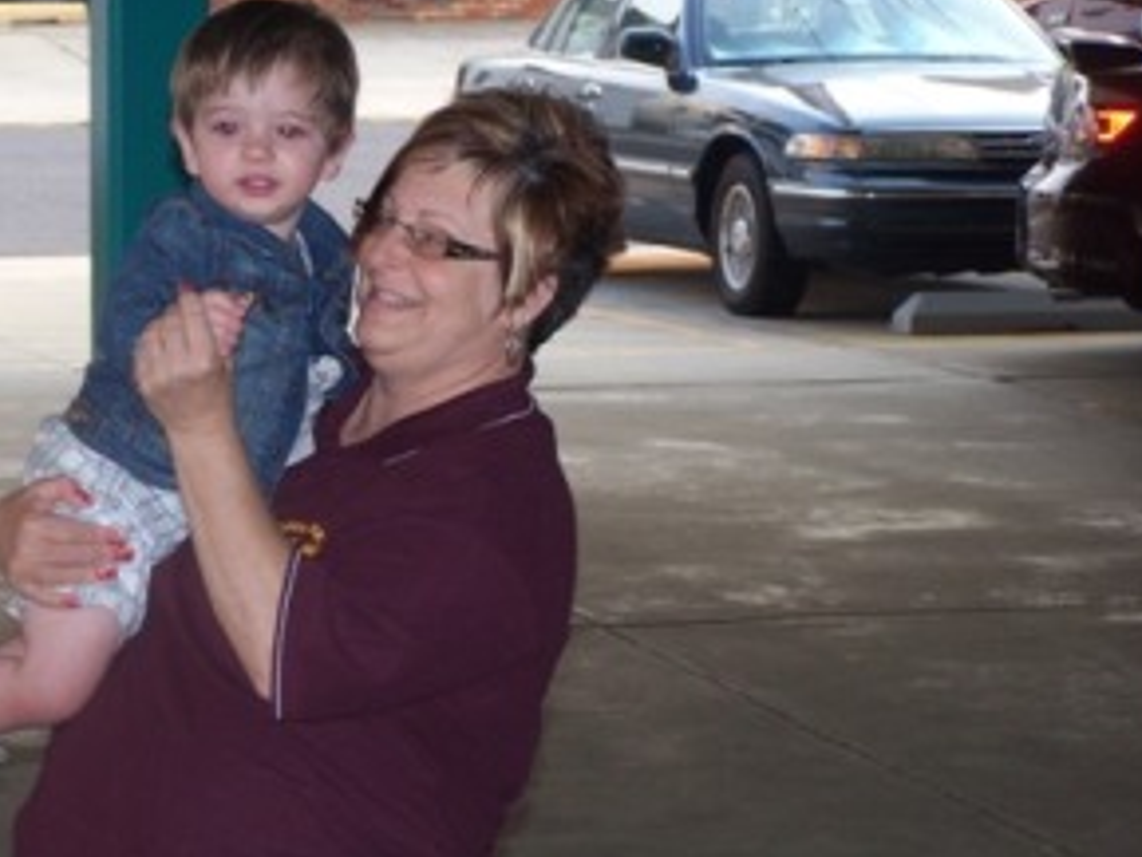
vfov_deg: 9.6
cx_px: 494
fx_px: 5116
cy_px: 496
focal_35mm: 155
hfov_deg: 12.7
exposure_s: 1/100
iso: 140
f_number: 3.2
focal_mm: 21.2
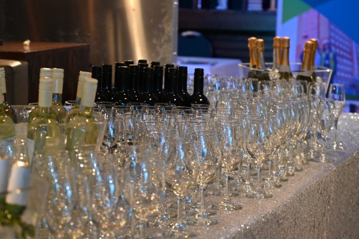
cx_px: 180
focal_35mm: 97
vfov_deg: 14.1
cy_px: 120
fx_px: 967
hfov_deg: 21.0
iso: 3200
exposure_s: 1/80
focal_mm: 65
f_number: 4
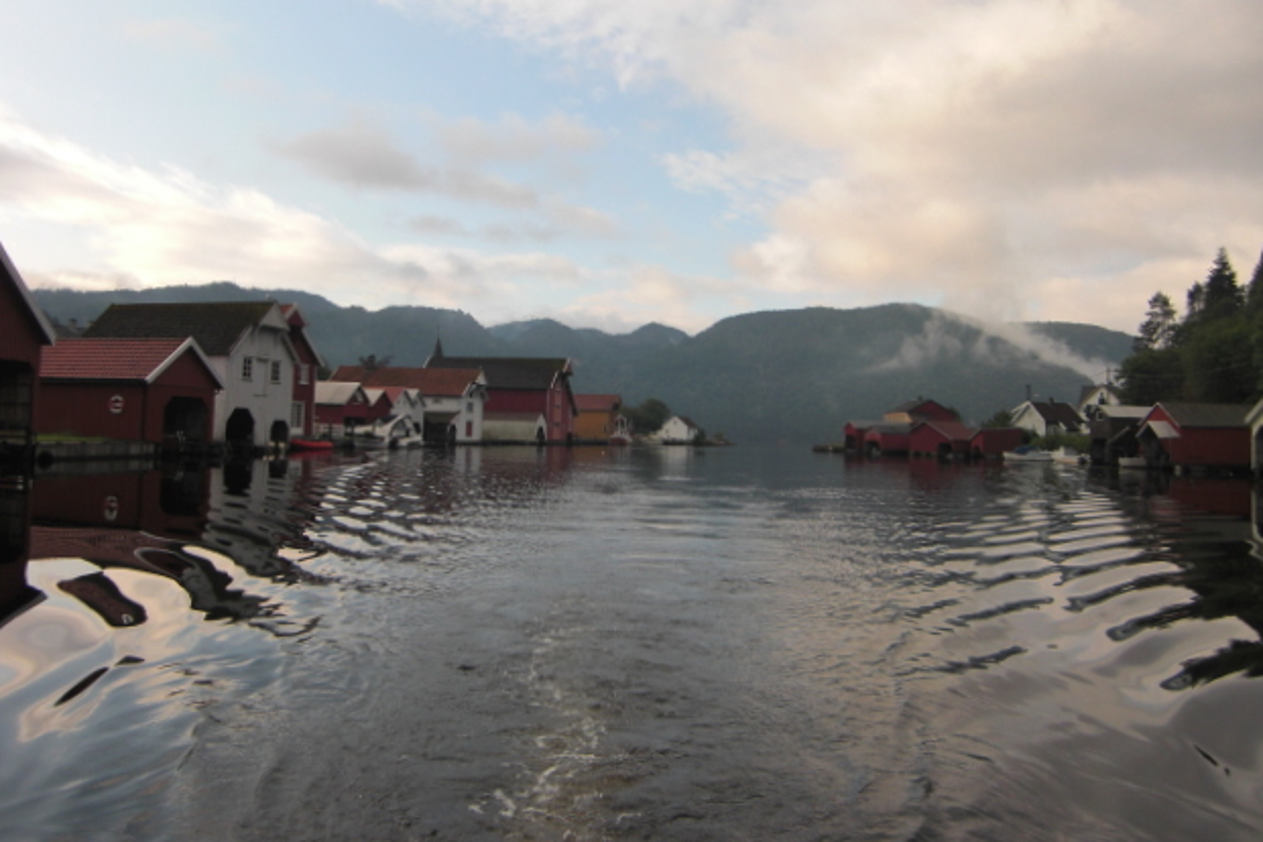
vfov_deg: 43.6
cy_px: 382
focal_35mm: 30
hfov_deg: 61.9
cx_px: 614
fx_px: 1052
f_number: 2.6
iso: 50
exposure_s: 1/800
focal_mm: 4.9
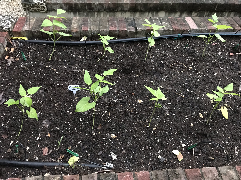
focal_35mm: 28
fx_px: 195
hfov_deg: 63.4
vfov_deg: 49.7
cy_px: 90
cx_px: 120
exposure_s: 1/5
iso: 100
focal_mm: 3.99
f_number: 1.8
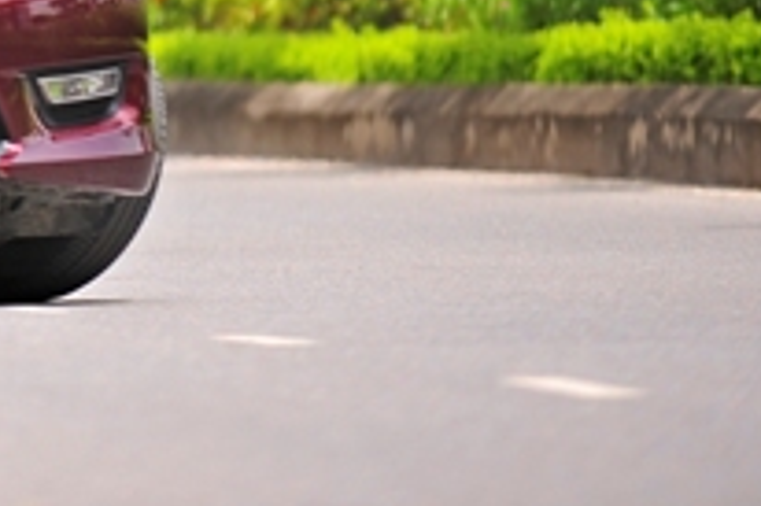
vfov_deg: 1.6
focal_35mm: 867
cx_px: -661
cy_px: -445
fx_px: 18312
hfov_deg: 2.4
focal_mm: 200
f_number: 2.8
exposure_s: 1/1000
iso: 125
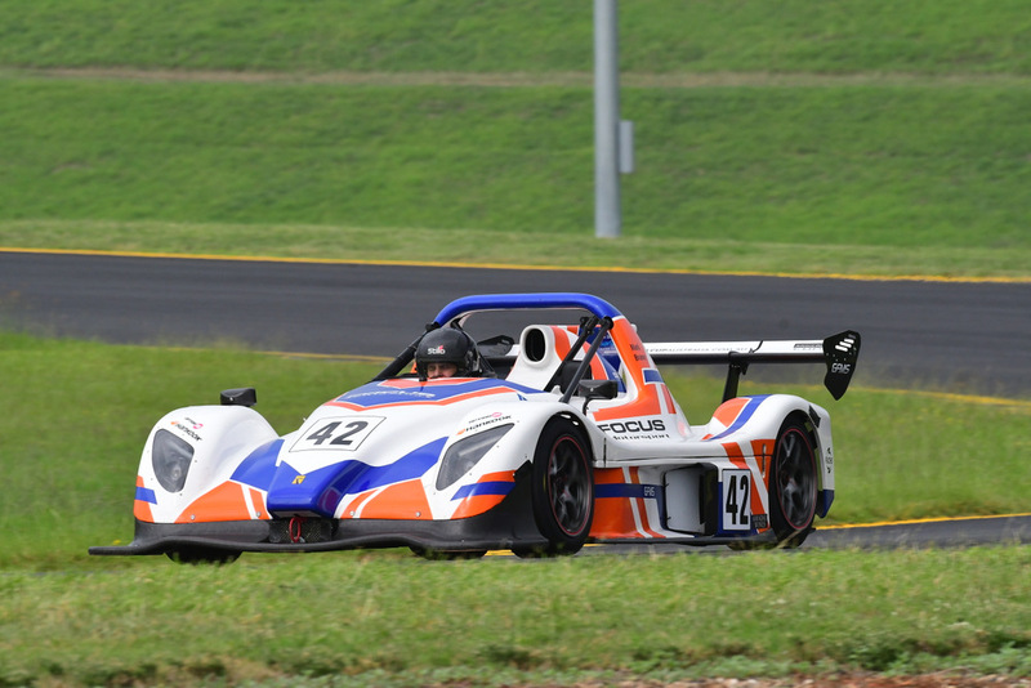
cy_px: 344
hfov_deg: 4.3
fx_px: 13751
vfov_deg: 2.9
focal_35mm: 480
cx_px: 516
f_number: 11
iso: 800
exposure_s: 1/640
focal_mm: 320
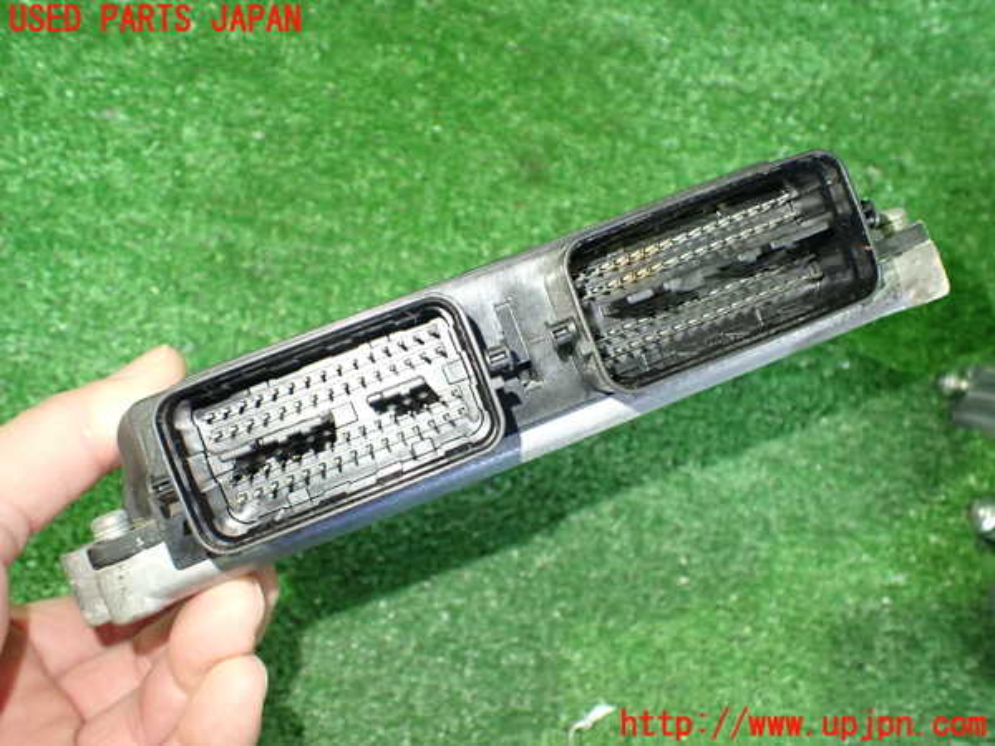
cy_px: 373
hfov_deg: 60.0
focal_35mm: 30
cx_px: 498
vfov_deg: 46.8
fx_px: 862
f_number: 2.3
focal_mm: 5.4
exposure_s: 1/30
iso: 800
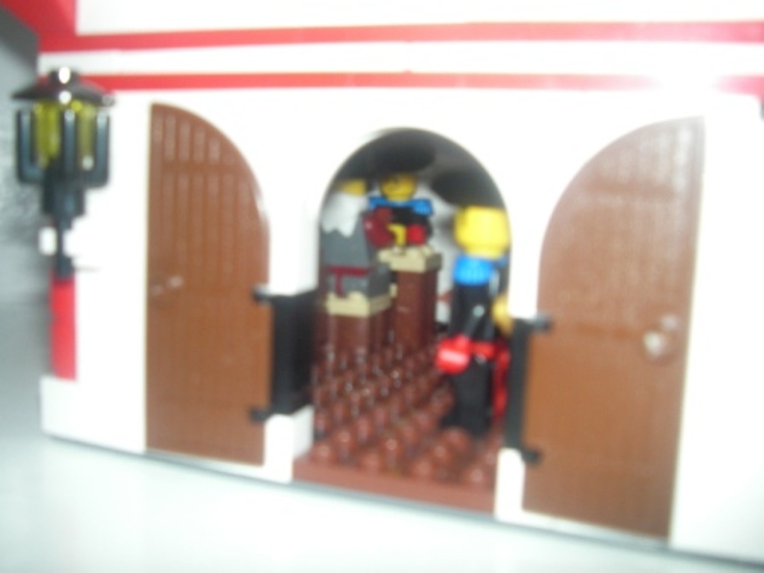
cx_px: 382
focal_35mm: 38
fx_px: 839
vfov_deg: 37.7
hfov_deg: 49.0
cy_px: 286
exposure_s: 1/30
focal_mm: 6.3
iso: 100
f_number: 3.3
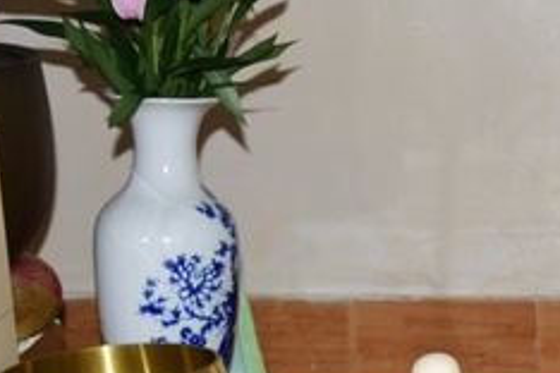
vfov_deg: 9.7
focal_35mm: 139
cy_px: 500
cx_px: 553
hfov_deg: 14.5
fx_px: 2162
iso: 400
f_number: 5.6
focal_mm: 50
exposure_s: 1/80
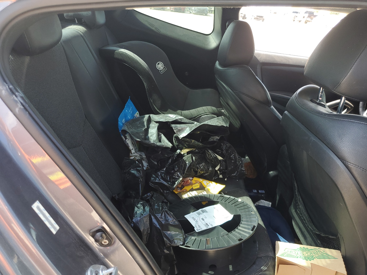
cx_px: 184
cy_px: 138
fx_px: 276
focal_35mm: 26
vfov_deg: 53.1
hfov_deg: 67.3
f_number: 1.5
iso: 50
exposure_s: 1/227
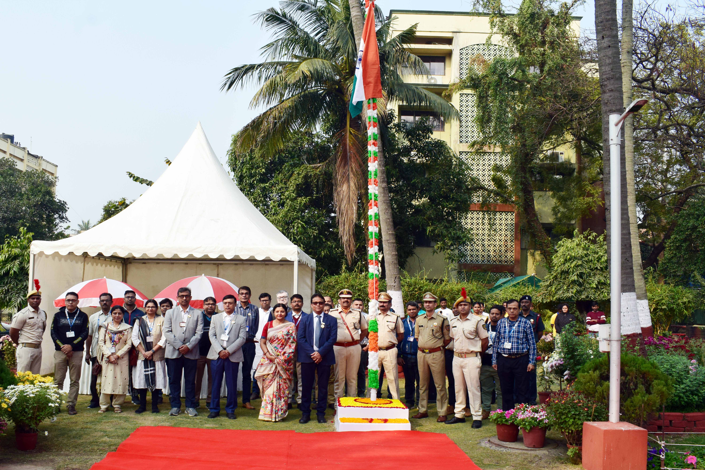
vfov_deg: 47.9
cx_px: 352
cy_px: 235
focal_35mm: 27
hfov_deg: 67.4
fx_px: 529
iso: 400
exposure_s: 1/400
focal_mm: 18
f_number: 11
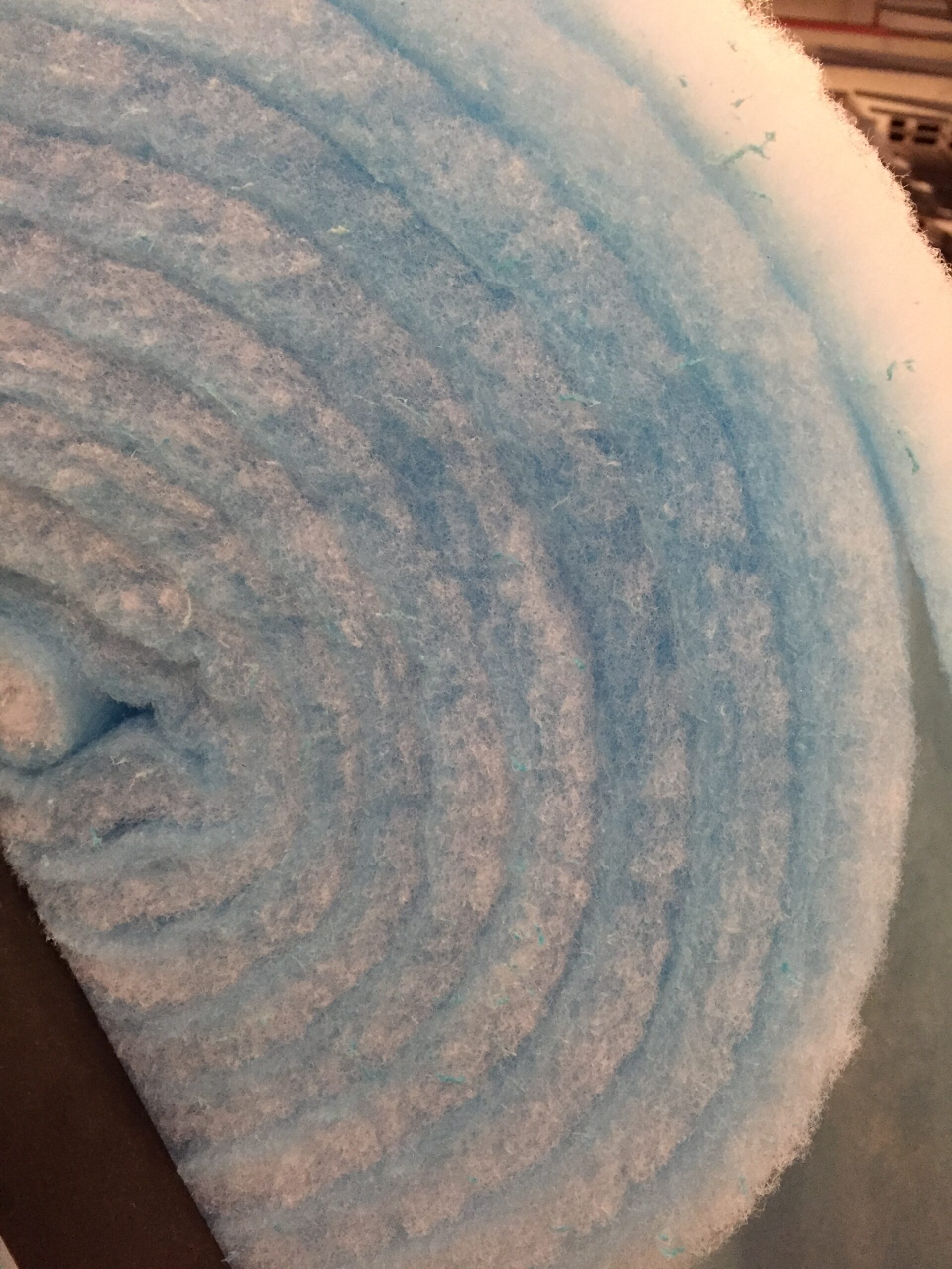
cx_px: 476
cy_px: 634
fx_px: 1063
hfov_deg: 48.2
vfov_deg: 61.7
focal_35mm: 29
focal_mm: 4.15
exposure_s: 1/30
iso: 250
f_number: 2.2
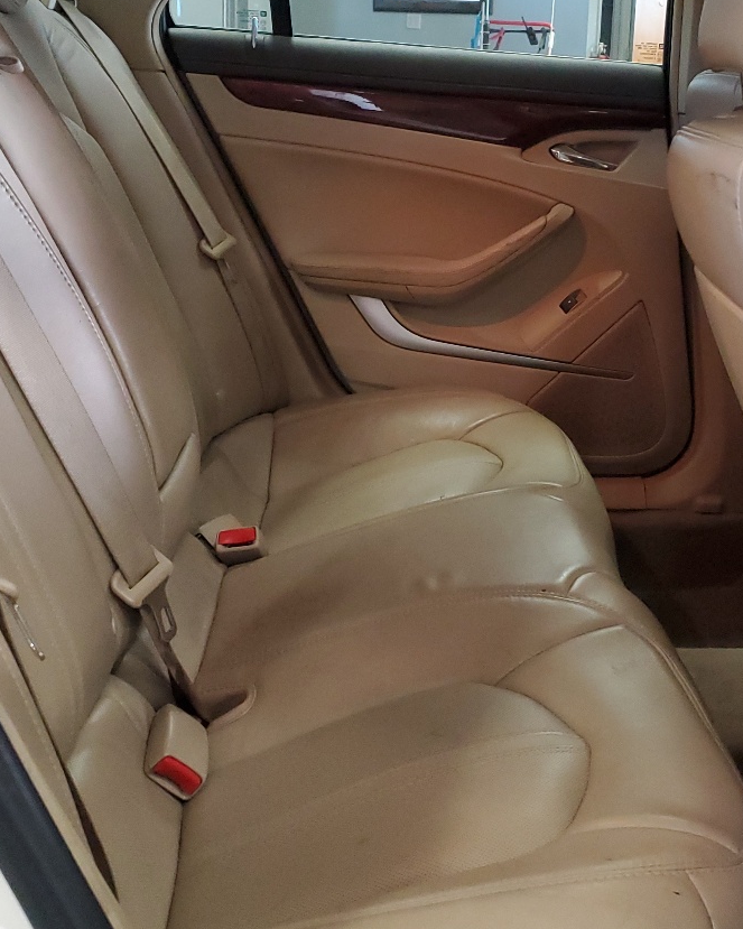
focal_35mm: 49
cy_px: 337
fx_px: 1347
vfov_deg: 37.8
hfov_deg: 30.6
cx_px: 498
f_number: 1.5
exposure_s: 1/60.2
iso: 322
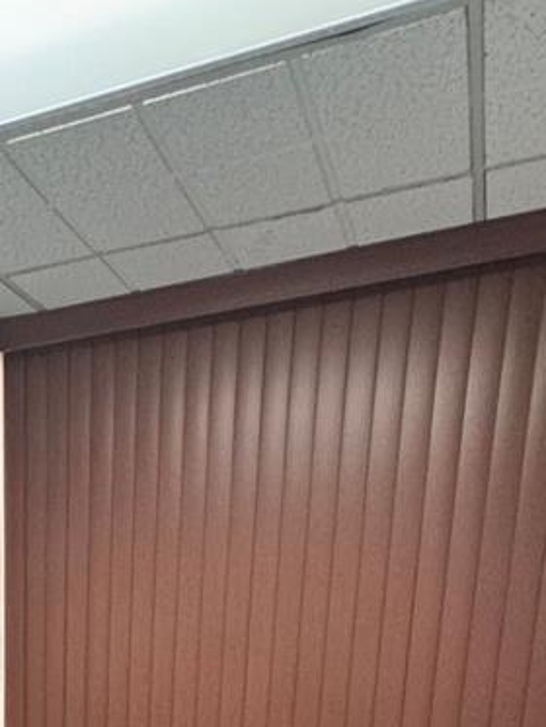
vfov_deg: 32.3
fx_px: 946
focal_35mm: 45
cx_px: 4
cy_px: 934
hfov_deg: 30.1
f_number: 2.2
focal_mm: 2.22
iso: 250
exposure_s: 1/60
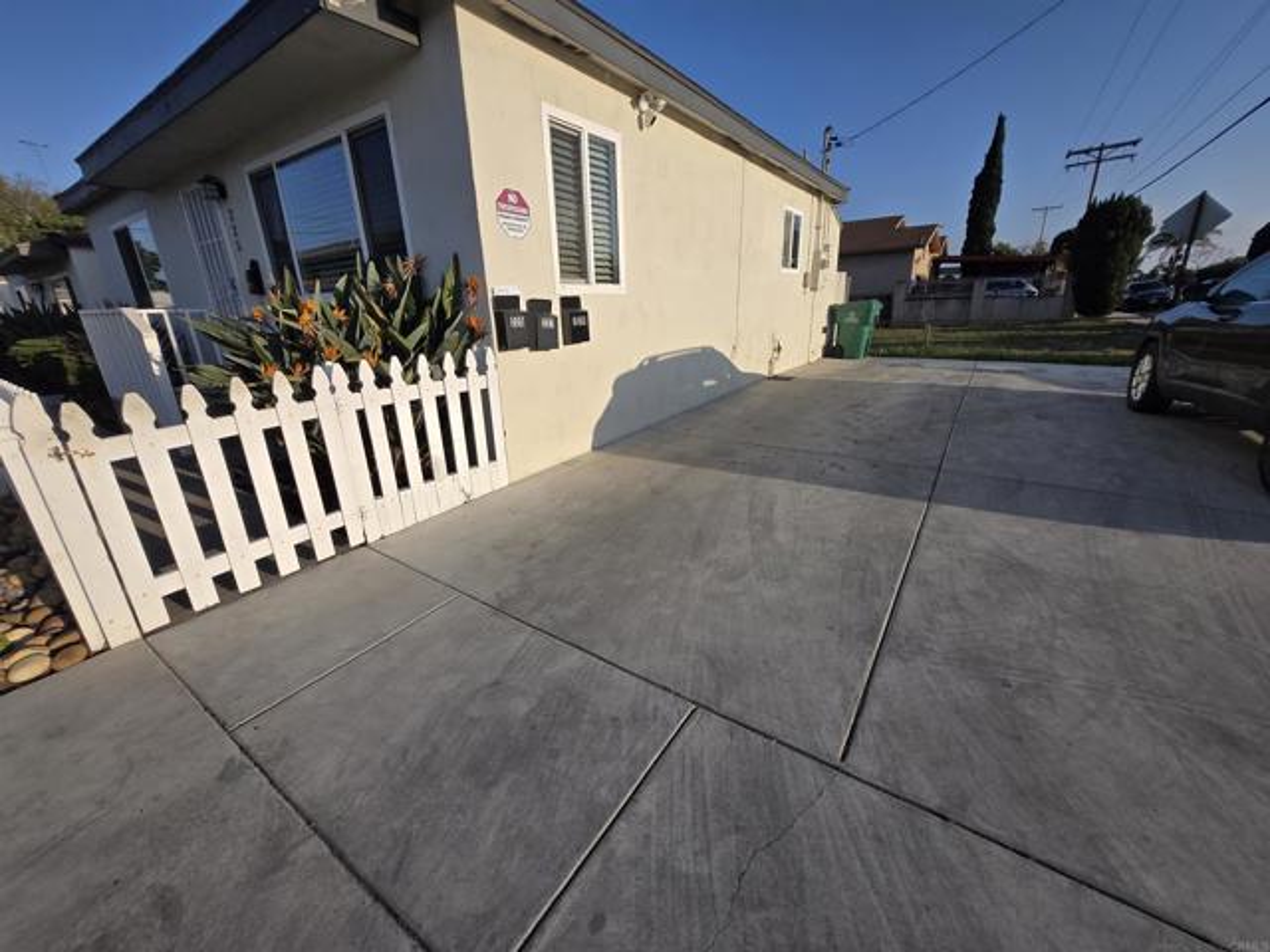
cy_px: 476
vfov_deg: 89.9
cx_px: 635
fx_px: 477
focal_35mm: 13
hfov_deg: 106.2
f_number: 2.2
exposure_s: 1/1365
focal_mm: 1.7
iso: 25
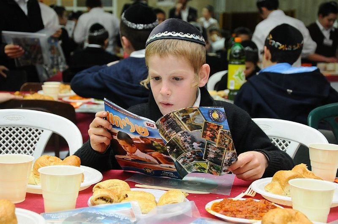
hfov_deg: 28.1
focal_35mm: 72
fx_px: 675
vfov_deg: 18.9
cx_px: 169
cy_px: 112
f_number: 4.8
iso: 800
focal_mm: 48
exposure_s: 1/60
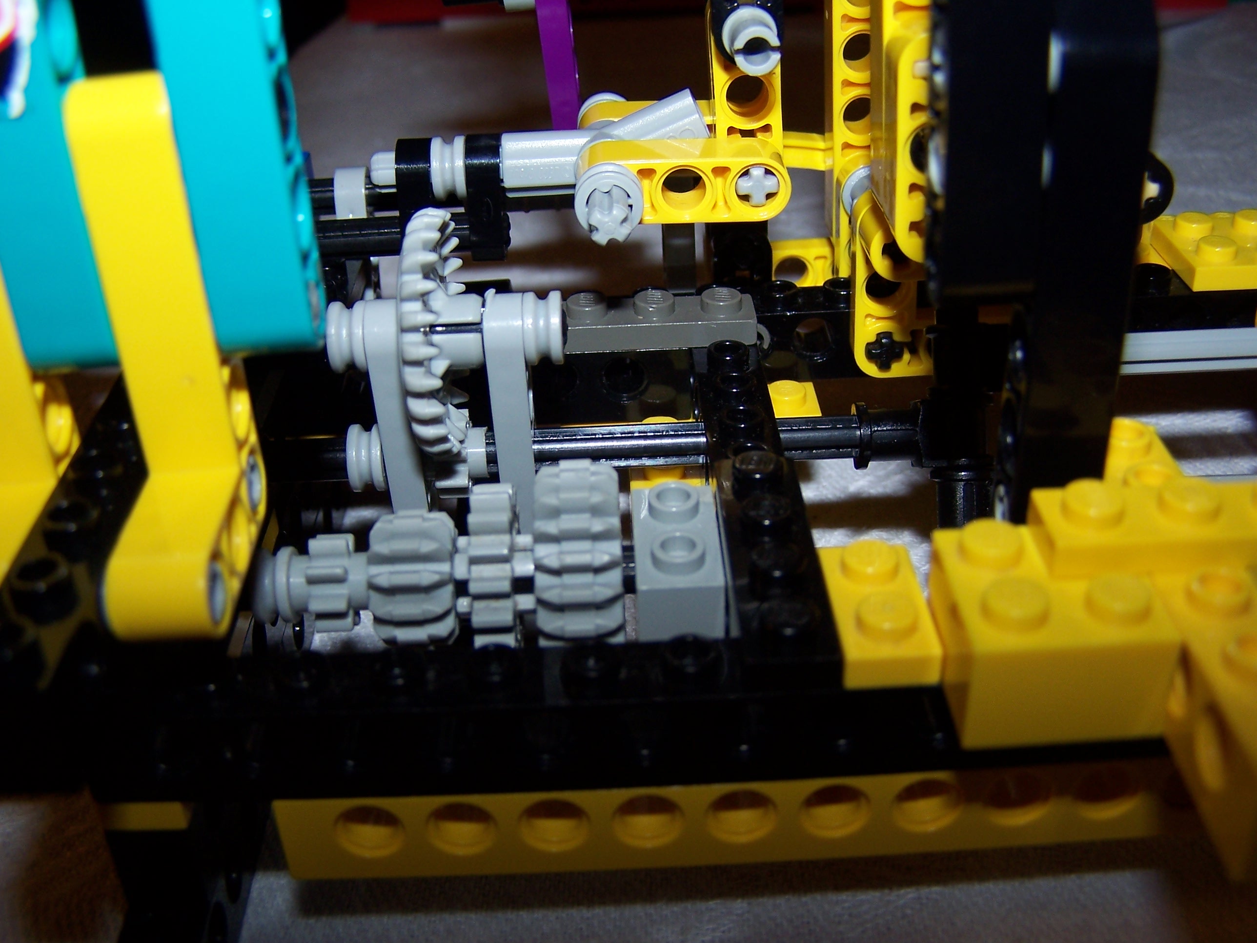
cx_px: 628
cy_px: 472
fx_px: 1380
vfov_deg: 37.7
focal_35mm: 38
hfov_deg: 49.0
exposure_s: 1/60
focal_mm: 6.3
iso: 80
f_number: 2.8
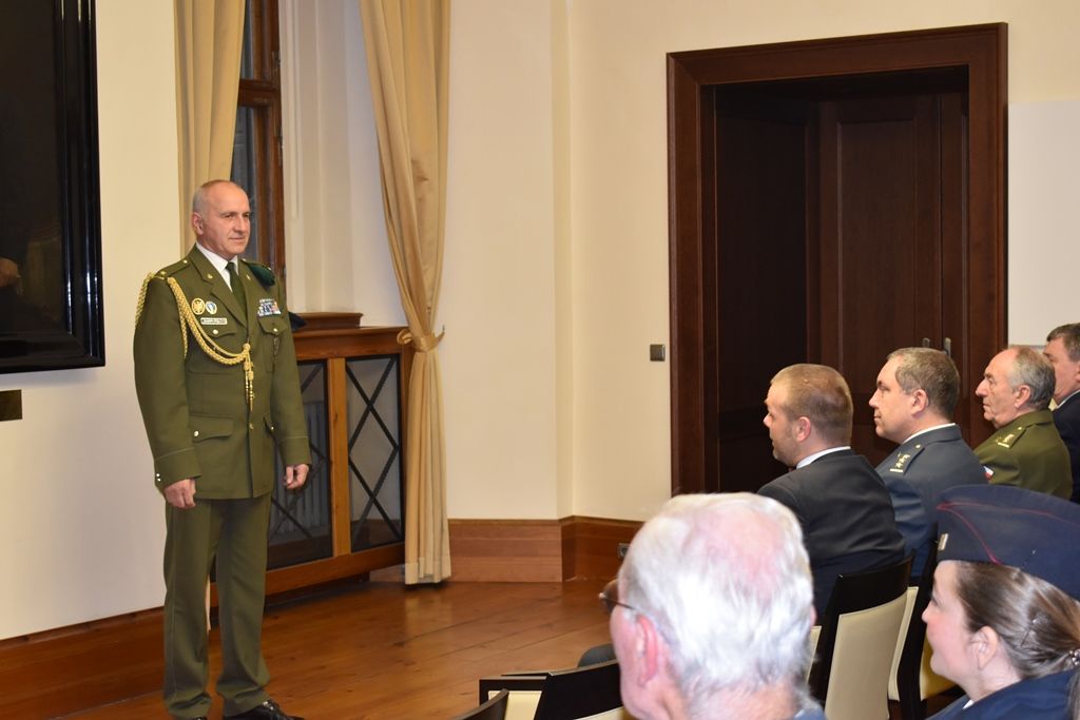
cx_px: 540
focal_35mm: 60
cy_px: 360
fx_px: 1800
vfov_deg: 22.6
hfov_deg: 33.4
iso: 1100
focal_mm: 40
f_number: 5
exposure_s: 1/60
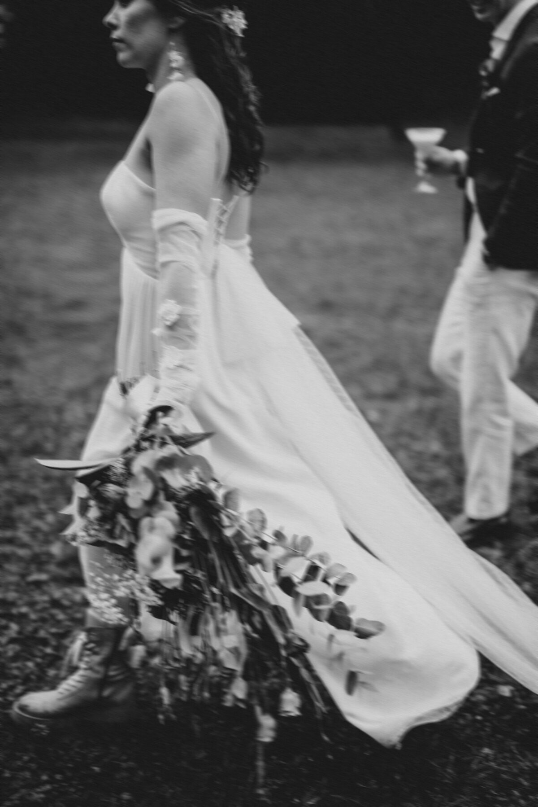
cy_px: 404
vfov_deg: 39.6
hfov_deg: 27.0
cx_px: 269
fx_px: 1120
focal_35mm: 50
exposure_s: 1/200
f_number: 1.4
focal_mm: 50
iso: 200
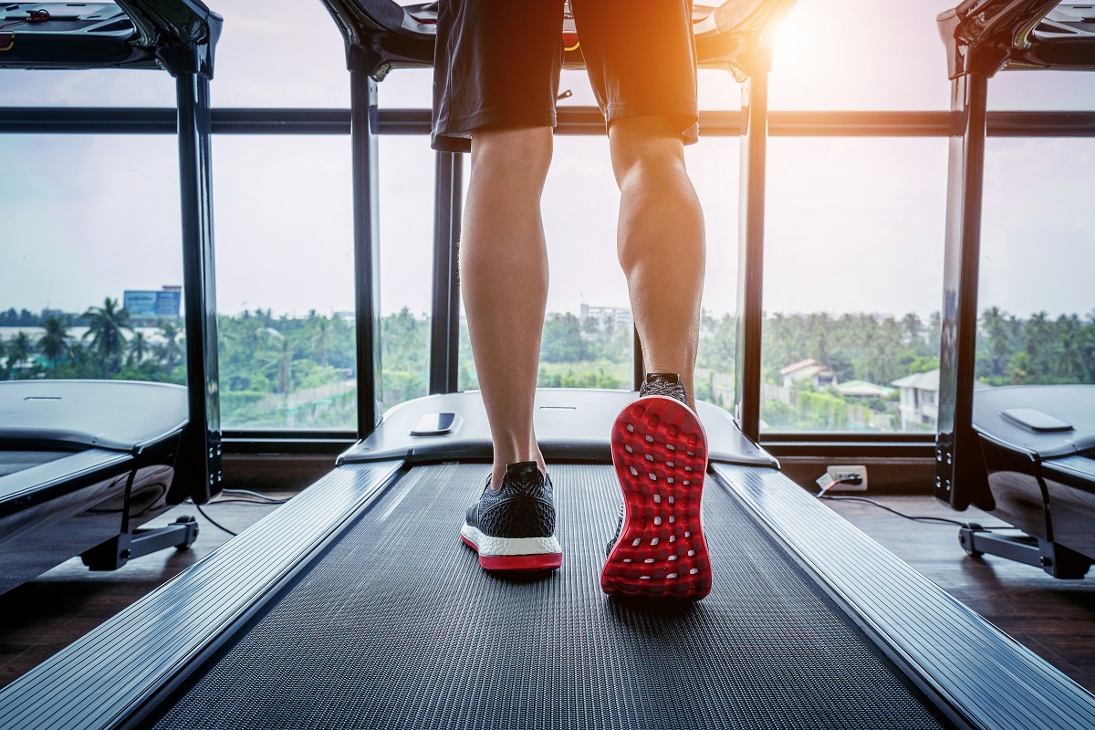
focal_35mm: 30
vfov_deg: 43.6
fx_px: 912
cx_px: 548
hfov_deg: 61.9
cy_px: 365
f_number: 8
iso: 200
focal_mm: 30
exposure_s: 1/160
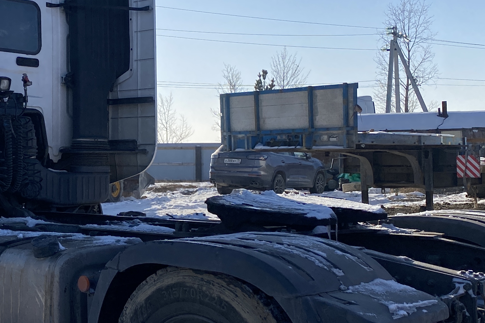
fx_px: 849
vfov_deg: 21.6
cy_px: 145
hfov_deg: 31.1
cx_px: 97
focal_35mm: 63
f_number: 1.8
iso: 32
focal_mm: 4.25
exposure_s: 1/5236
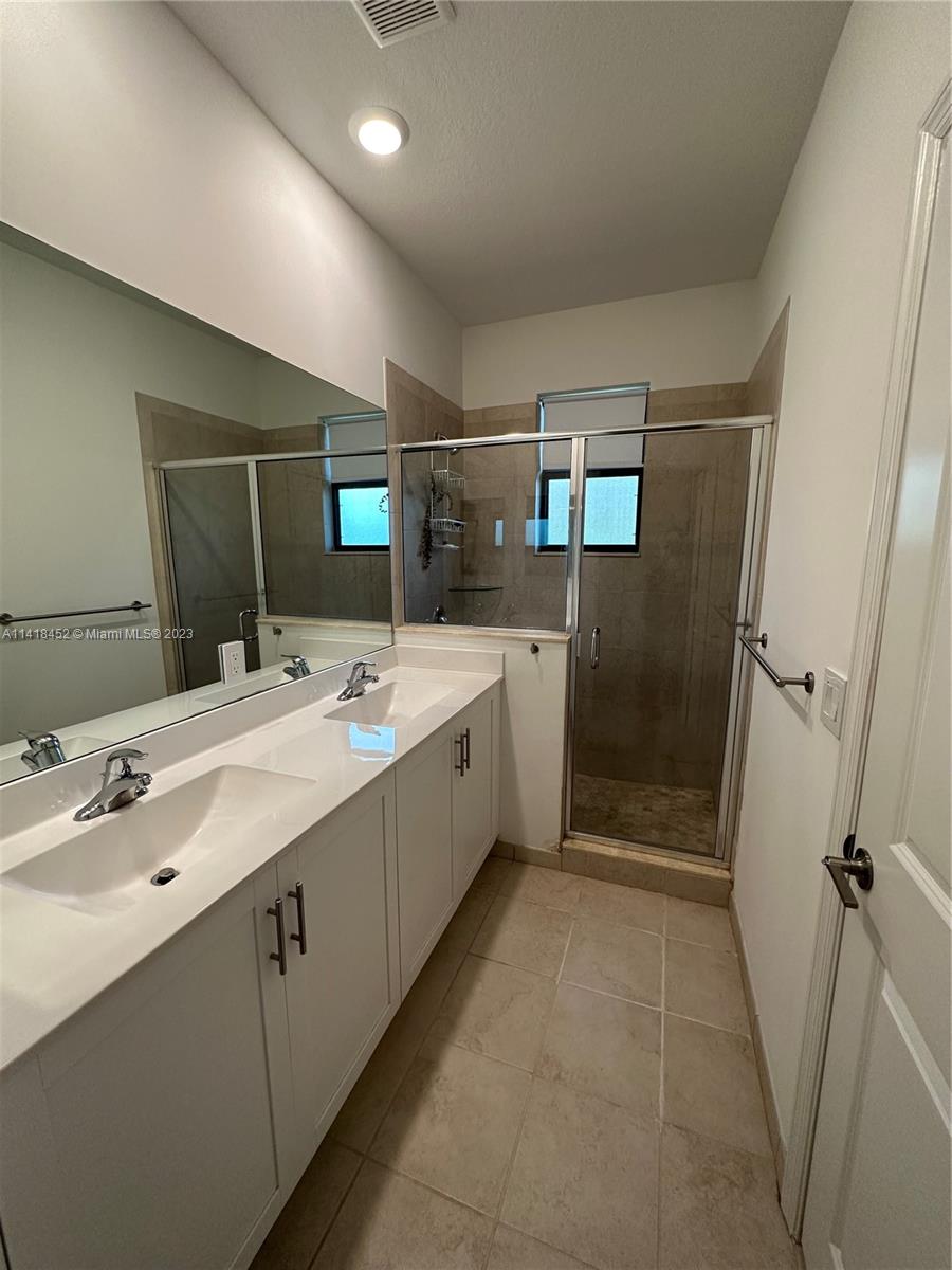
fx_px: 513
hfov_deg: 85.7
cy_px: 635
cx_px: 476
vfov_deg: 102.1
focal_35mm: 14
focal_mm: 2.22
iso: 200
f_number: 2.2
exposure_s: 1/120
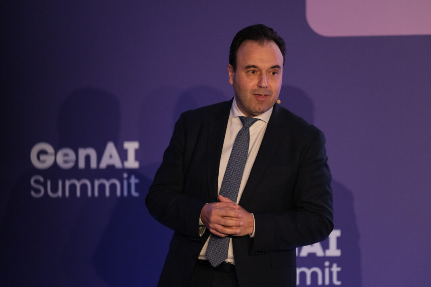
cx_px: 216
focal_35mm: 300
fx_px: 3591
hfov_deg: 6.9
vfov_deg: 4.6
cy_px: 144
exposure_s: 1/200
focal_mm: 200
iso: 1600
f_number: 2
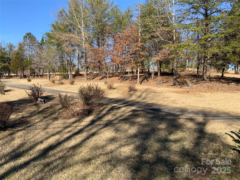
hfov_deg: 61.7
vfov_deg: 48.2
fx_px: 201
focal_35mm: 29
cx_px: 120
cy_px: 90
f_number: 1.8
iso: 16
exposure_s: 1/1121
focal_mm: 3
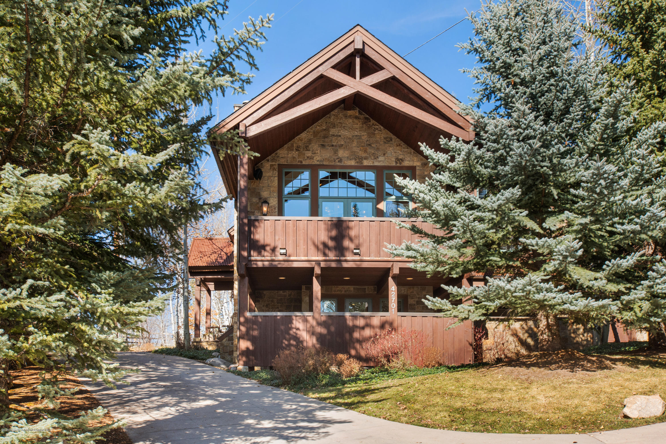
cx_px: 333
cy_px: 222
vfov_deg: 37.9
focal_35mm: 35
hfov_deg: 54.4
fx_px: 648
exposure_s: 1/250
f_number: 7.1
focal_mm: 35
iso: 250
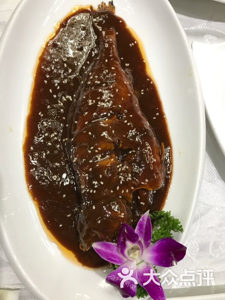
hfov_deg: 49.7
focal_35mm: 28
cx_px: 112
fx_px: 243
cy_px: 150
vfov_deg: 63.4
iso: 40
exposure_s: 1/17
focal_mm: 3.99
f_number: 1.8
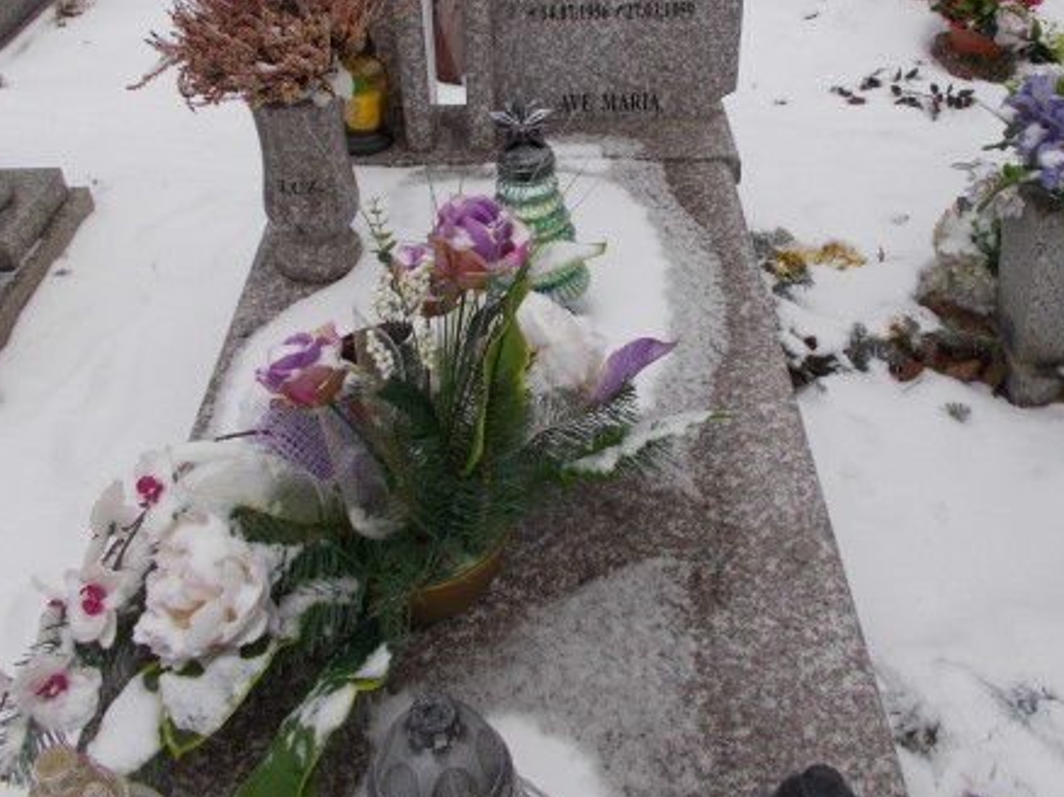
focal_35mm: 38
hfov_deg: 48.9
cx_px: 583
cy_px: 228
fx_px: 1167
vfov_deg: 37.0
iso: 80
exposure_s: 1/400
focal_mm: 4.6
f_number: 3.2
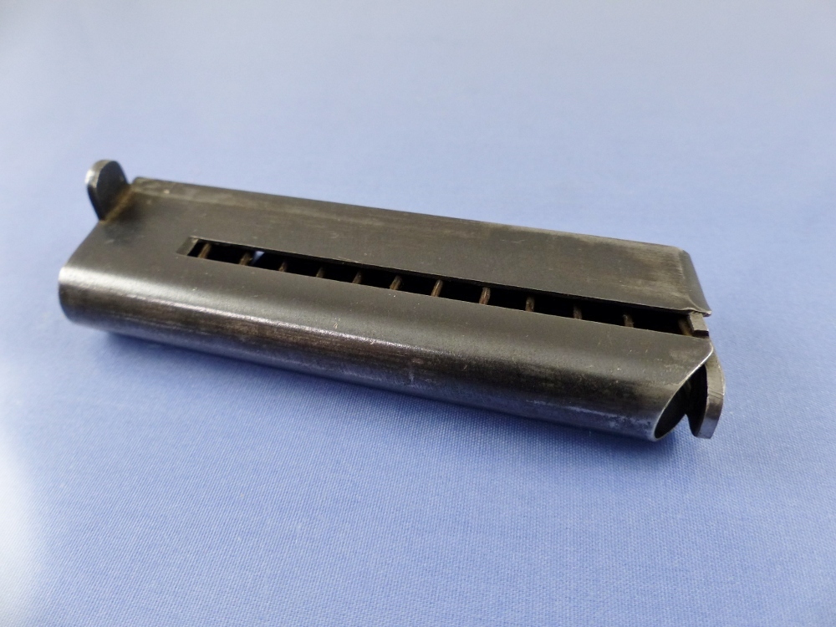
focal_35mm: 25
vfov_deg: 54.9
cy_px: 314
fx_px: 604
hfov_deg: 69.4
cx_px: 418
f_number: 2.8
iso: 200
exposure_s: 1/60
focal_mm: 4.5
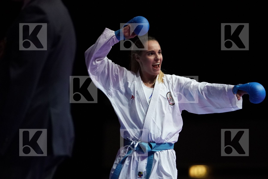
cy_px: 90
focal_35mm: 238
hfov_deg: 8.7
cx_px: 134
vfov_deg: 5.8
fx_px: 1772
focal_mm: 159
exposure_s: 1/1000
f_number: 2.8
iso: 6400
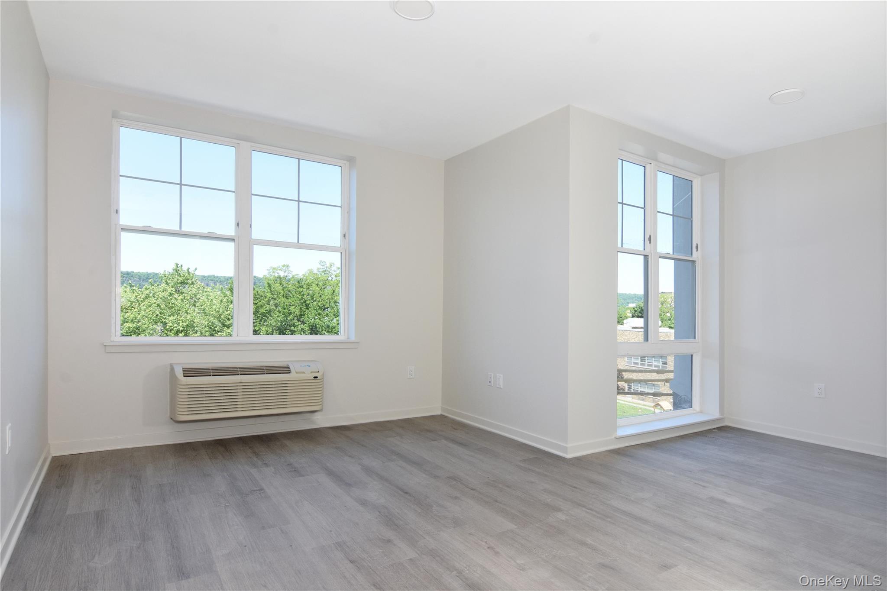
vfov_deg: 67.4
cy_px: 296
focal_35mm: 18
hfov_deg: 90.0
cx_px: 444
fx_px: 443
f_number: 11
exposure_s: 1/100
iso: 400
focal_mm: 12
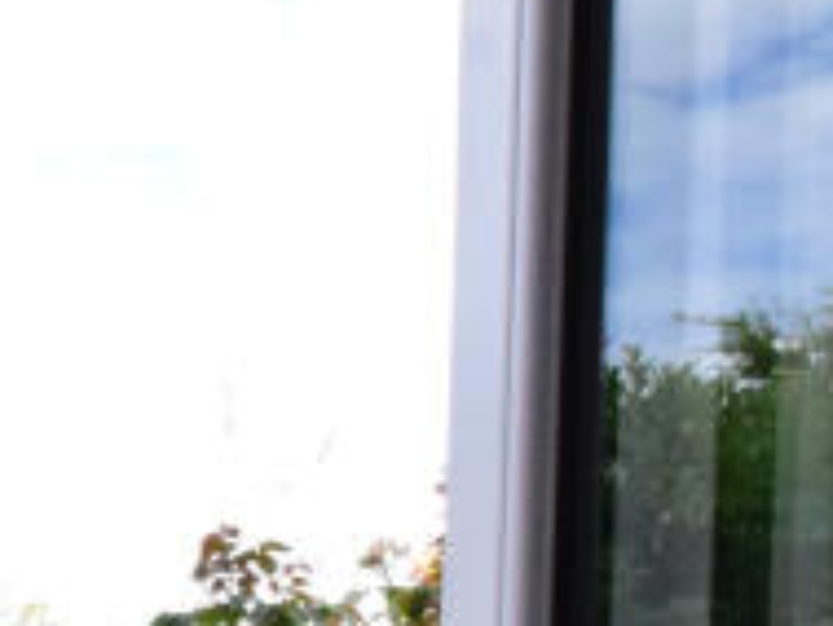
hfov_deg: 18.1
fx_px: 1878
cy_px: 981
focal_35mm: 78
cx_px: -776
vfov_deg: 16.9
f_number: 22
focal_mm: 10
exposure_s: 1/1000
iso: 6400
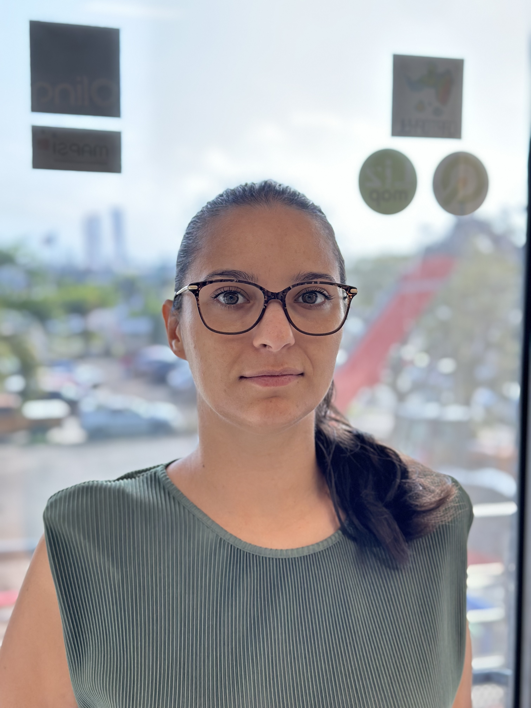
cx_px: 266
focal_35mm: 48
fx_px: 982
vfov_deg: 39.7
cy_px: 354
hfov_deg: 30.3
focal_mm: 6.86
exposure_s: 1/450
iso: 80
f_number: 1.78
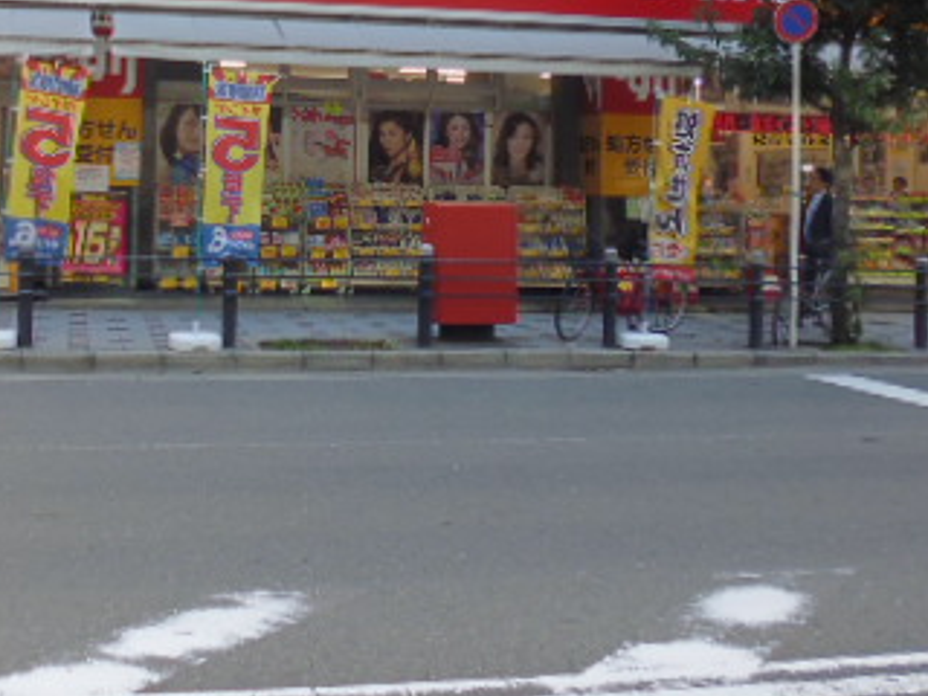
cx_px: 307
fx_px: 1287
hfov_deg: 39.2
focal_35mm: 48
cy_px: 130
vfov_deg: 29.5
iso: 160
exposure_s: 1/200
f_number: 2.8
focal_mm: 4.3
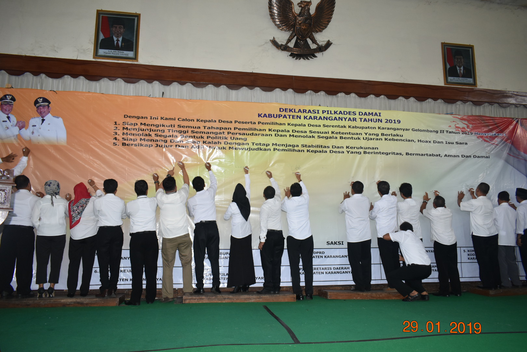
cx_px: 264
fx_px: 395
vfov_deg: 47.9
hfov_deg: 67.4
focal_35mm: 27
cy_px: 176
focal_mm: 18
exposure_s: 1/80
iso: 800
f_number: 4.5
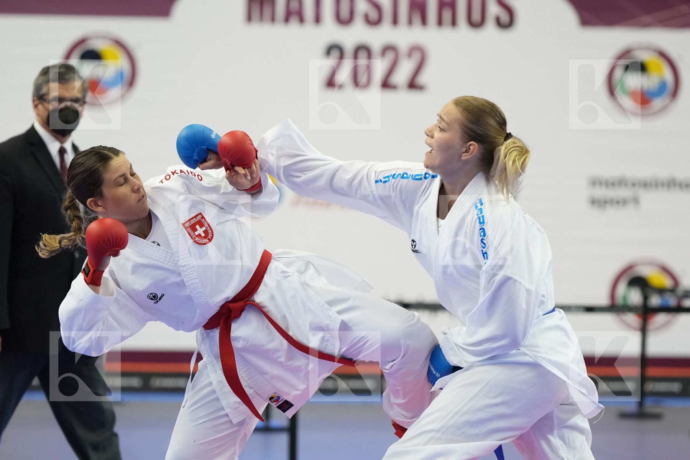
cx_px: 345
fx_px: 4101
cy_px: 230
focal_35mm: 214
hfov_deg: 9.6
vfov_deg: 6.4
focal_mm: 143
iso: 3200
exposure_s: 1/1000
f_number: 2.8
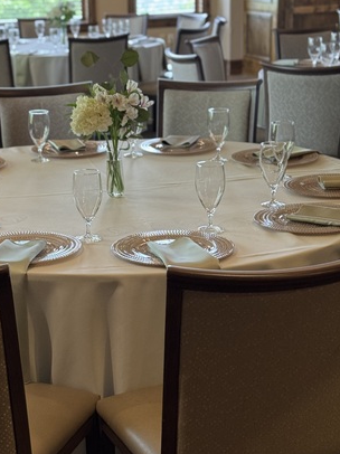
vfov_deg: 27.4
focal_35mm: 71
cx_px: 93
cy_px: 227
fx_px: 931
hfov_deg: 20.6
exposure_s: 1/60
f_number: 1.78
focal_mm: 6.76
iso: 250
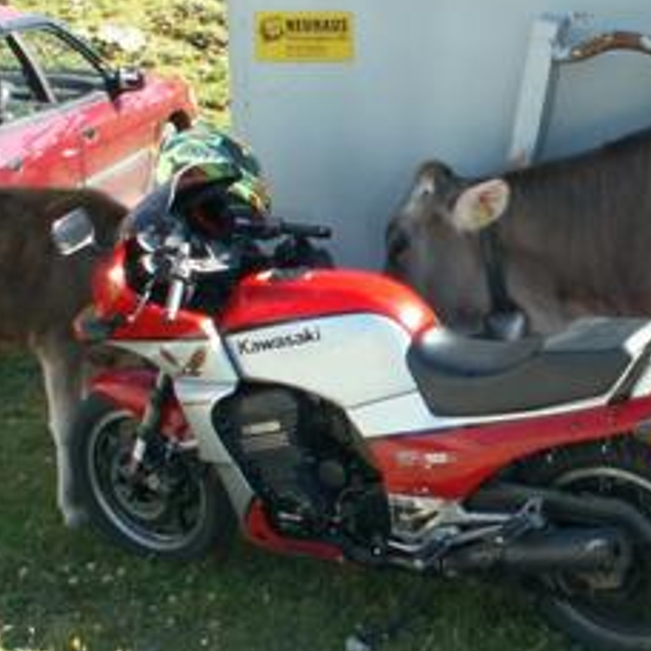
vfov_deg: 19.9
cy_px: 377
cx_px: 571
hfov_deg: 19.6
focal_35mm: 87
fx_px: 1851
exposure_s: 1/80
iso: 50
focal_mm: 5.86
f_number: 4.5
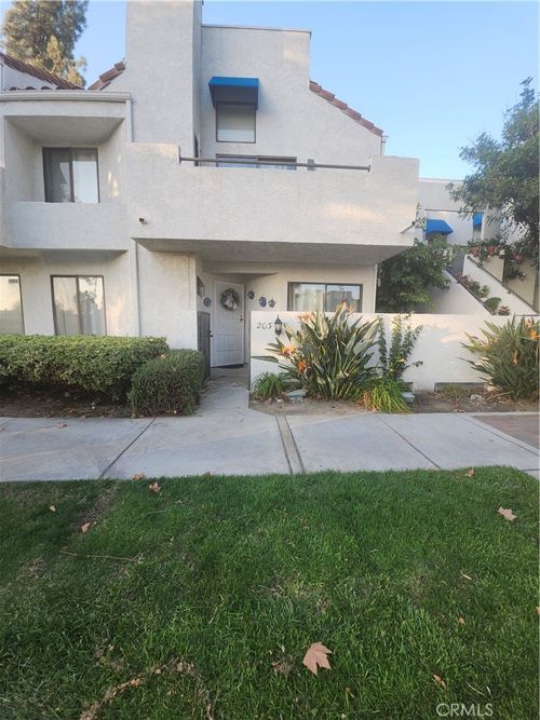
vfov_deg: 106.2
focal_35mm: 13
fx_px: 270
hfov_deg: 89.9
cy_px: 360
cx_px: 270
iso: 40
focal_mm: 1.74
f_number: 2.2
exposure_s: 1/154
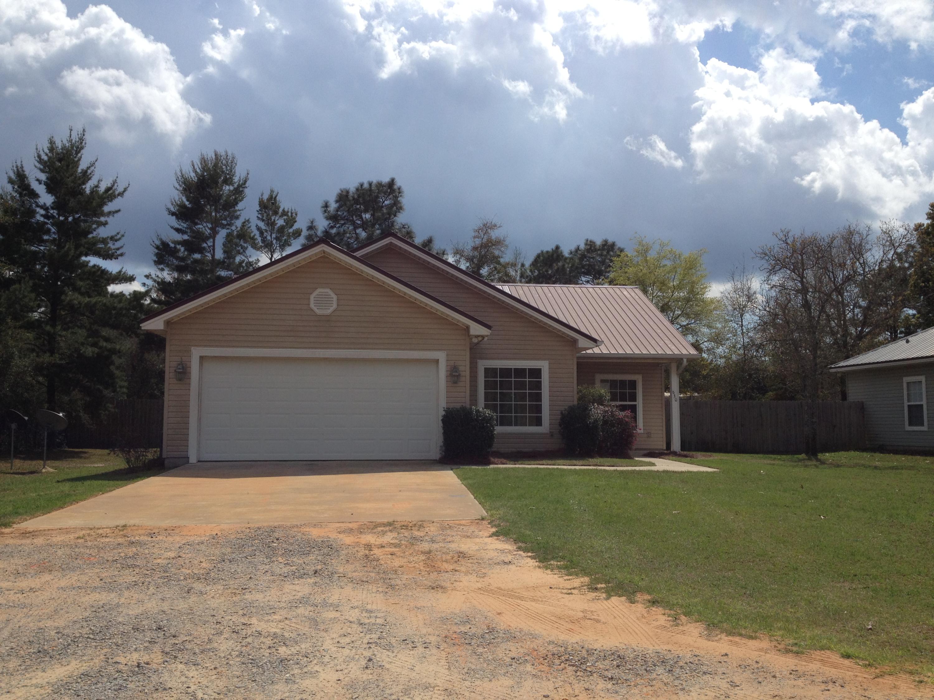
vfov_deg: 40.7
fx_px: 944
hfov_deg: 52.6
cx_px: 467
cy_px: 350
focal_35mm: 35
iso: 50
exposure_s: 1/3690
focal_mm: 4.28
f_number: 2.4
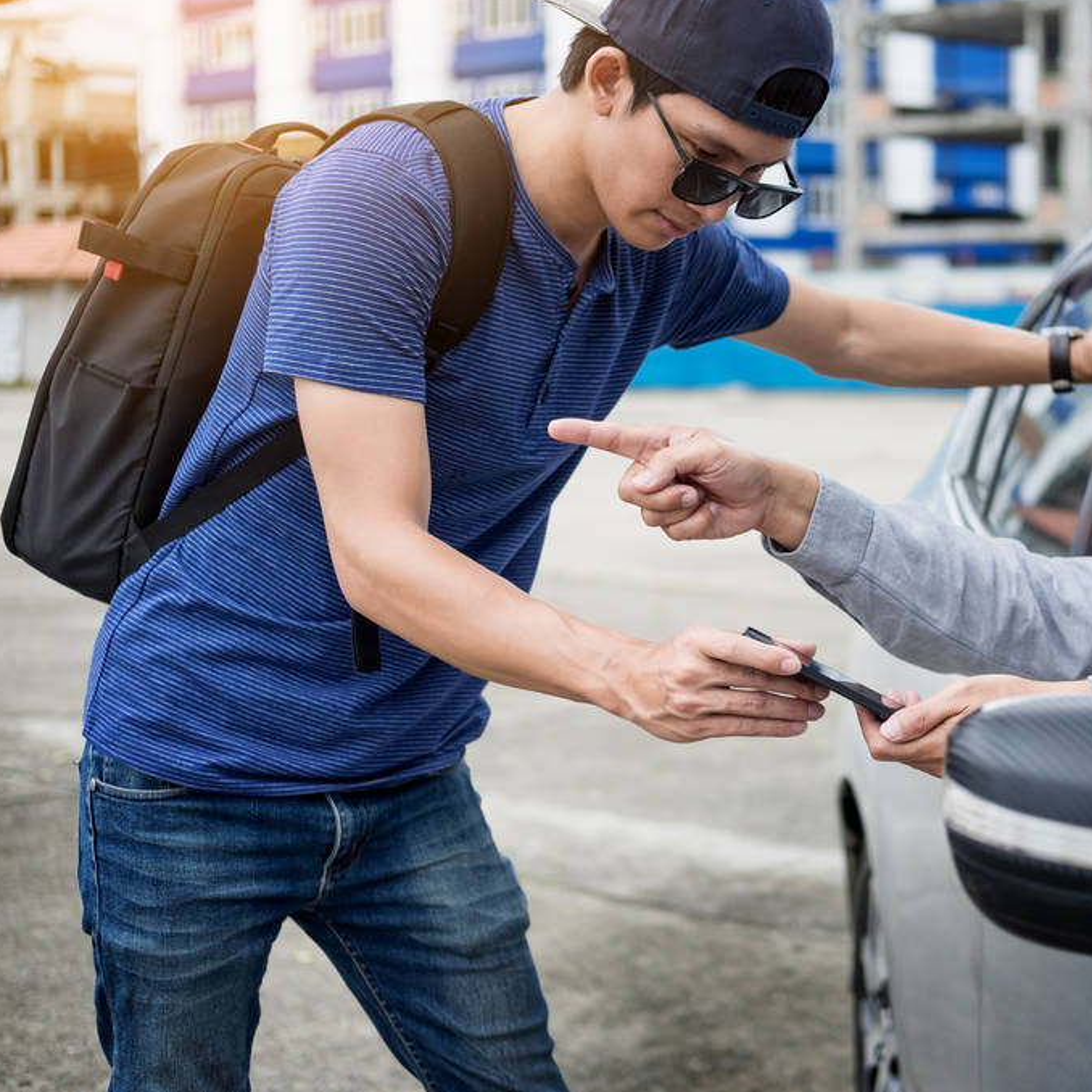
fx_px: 2427
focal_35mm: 68
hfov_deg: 25.2
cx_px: 763
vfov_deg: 25.4
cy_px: 544
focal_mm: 35
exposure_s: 1/3000
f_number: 2
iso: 200
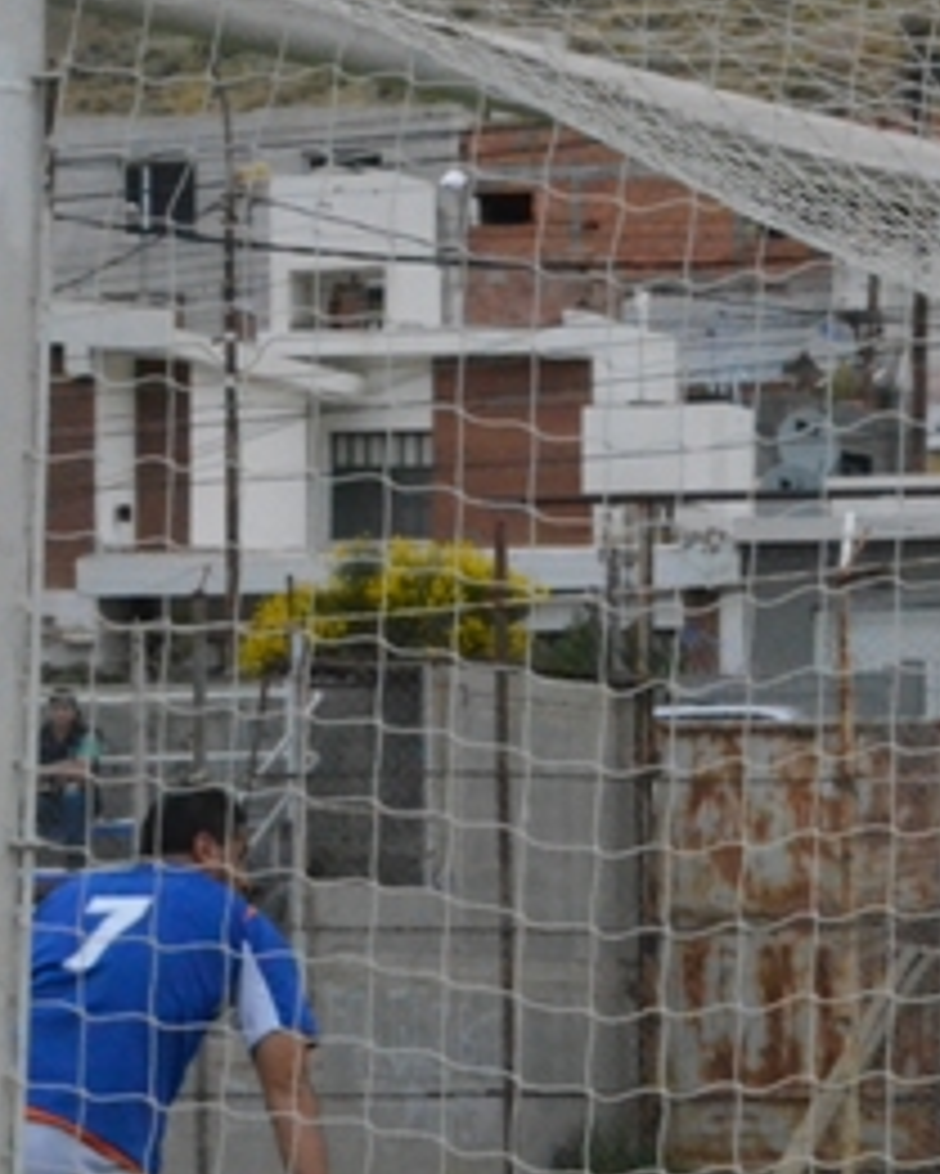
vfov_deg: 5.5
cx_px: 598
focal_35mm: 353
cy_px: 733
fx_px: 12269
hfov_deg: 4.4
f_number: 20
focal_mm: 82
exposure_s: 1/1600
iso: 6400
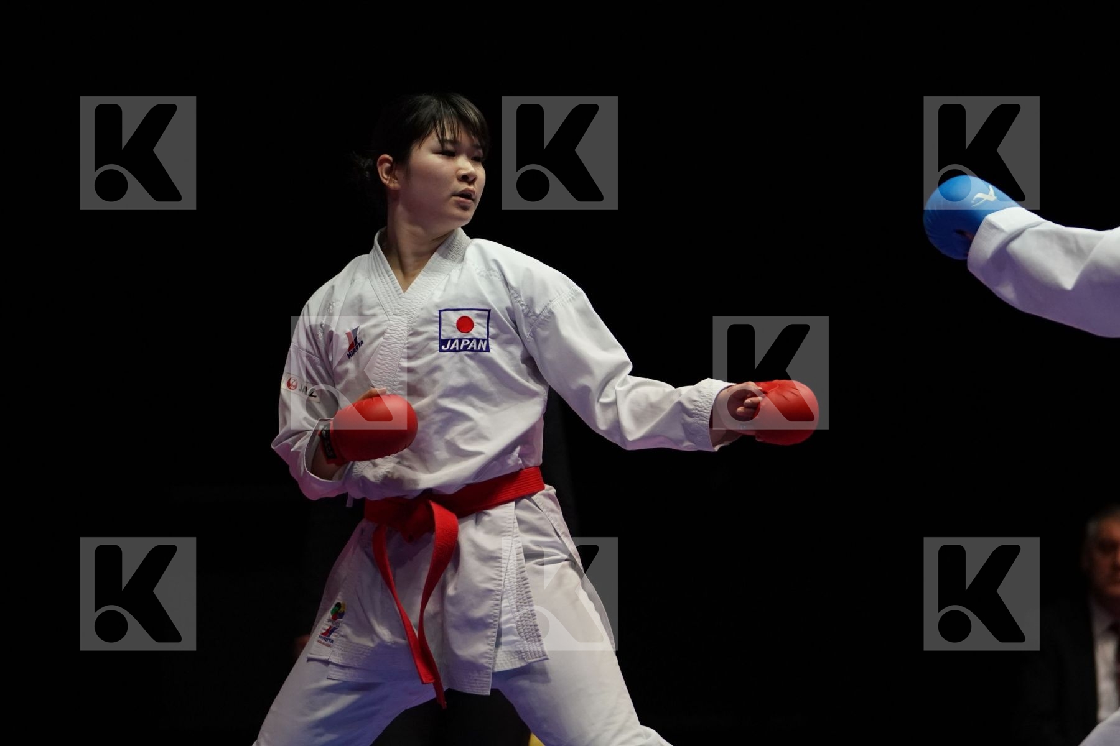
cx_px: 560
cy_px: 373
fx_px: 6533
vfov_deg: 6.5
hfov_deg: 9.8
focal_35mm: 210
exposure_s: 1/1000
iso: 2500
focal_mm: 140
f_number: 2.8
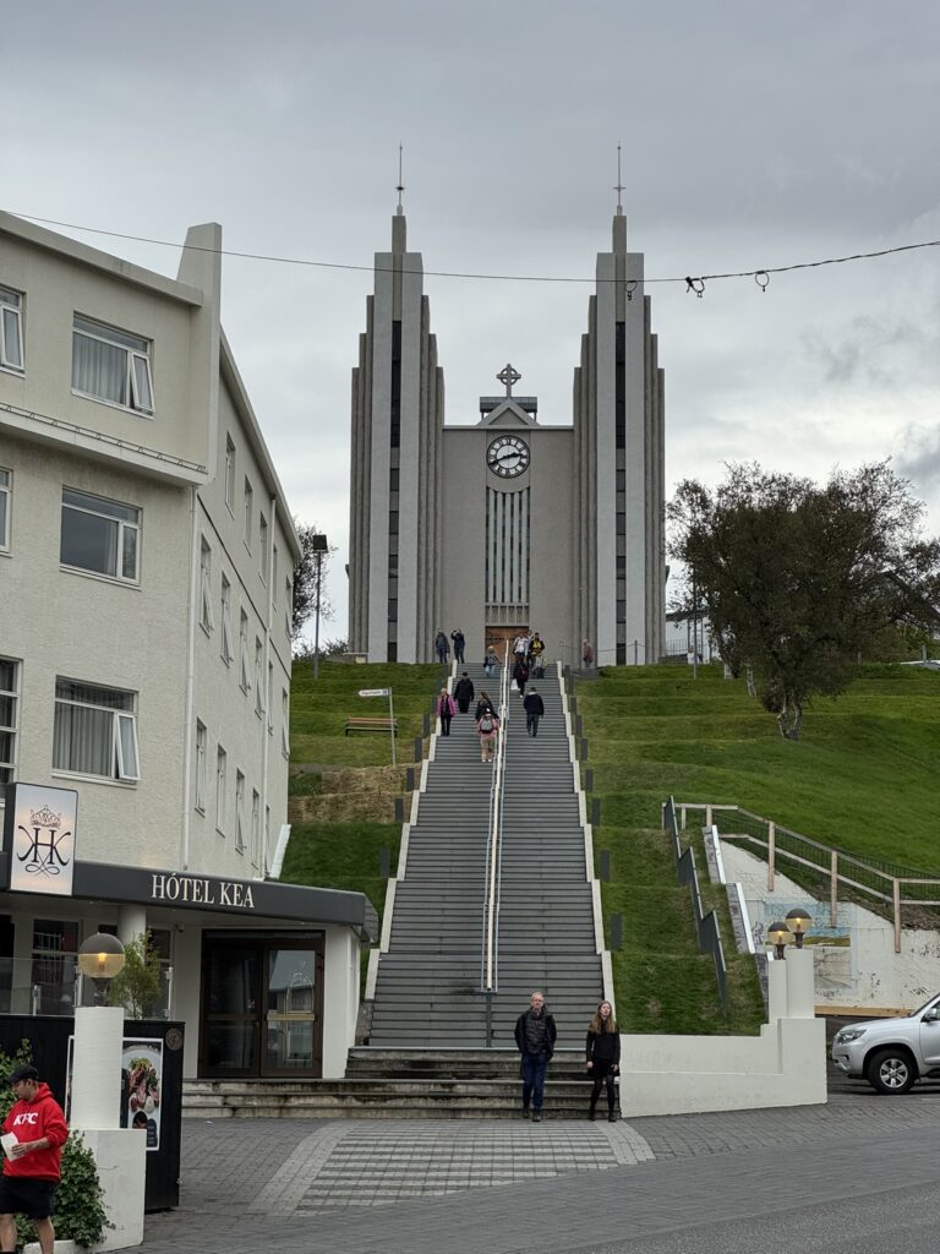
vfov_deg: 25.3
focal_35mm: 77
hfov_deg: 19.1
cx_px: 470
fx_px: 2788
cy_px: 627
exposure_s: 1/362
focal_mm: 9
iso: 25
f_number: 2.8
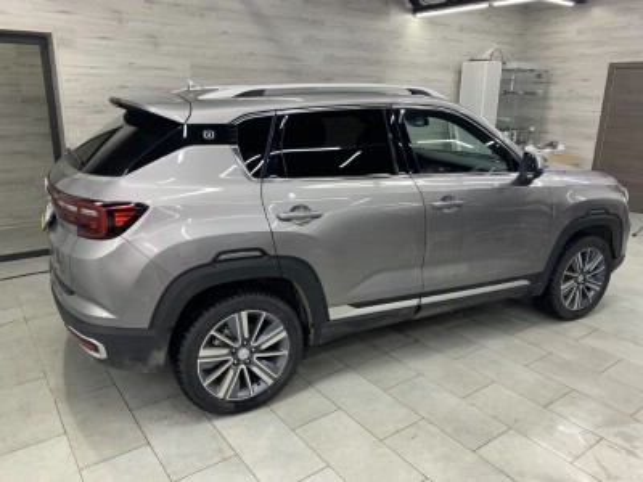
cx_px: 322
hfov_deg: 67.3
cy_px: 241
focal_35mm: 26
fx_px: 483
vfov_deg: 53.1
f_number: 1.8
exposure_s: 1/100
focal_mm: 4.25
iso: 100
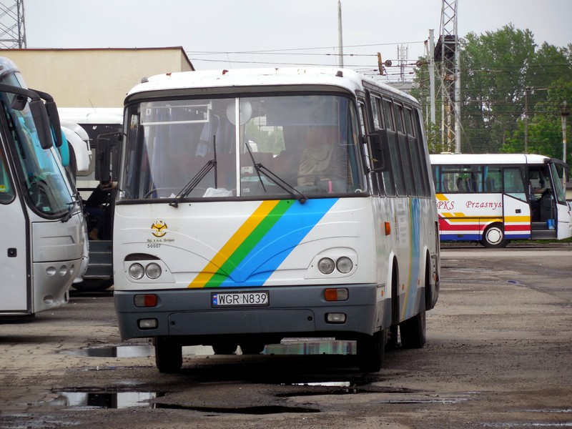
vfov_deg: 6.9
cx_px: 286
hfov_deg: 9.2
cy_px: 214
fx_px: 3536
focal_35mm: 214
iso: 125
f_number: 5.1
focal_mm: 38.6
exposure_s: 1/320
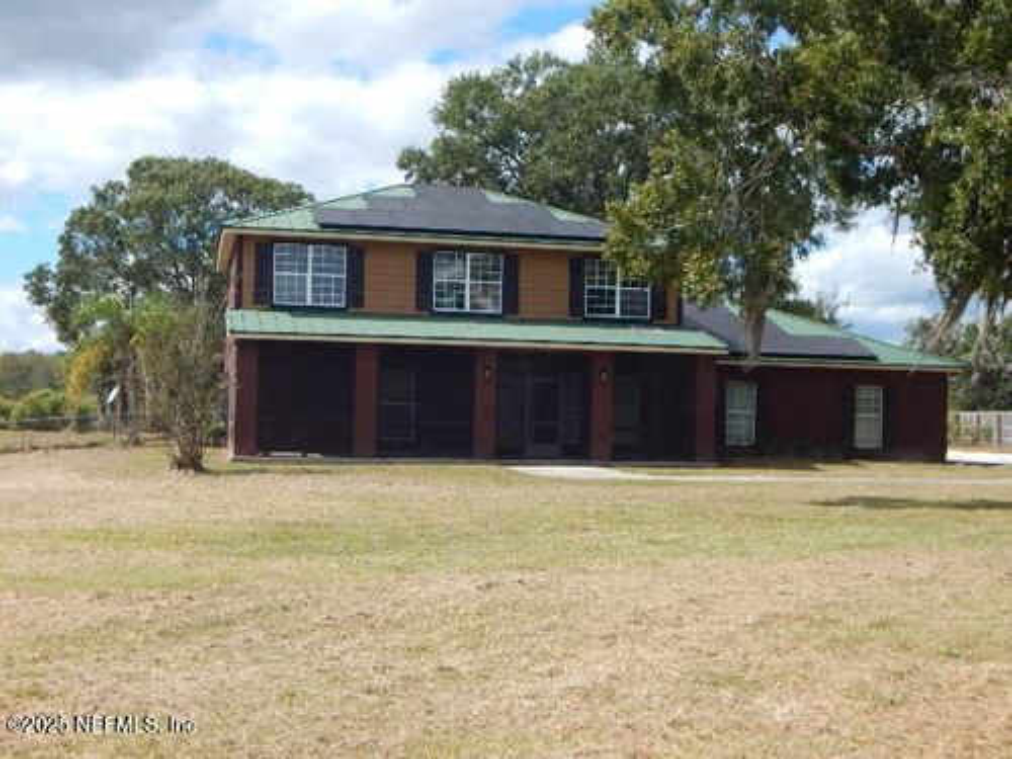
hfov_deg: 39.7
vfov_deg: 30.3
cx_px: 506
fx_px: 1403
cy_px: 380
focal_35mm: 48
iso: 125
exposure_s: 1/1000
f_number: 3.7
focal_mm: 8.6
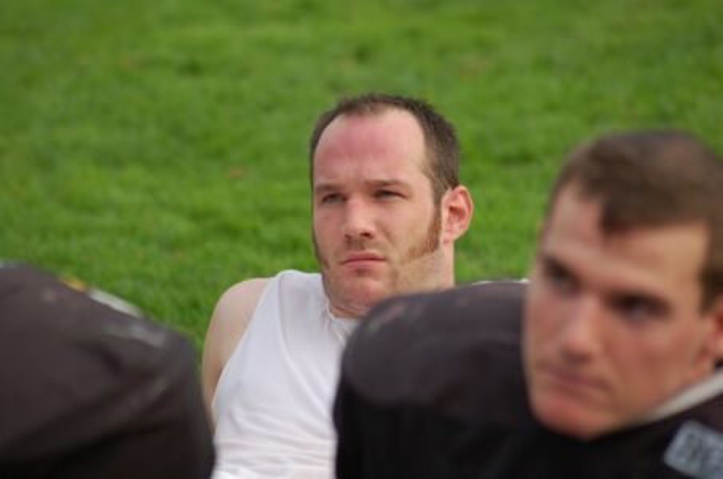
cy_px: 240
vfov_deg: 5.4
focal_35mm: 255
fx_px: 5110
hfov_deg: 8.1
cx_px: 362
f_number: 4.8
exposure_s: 1/800
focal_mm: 170
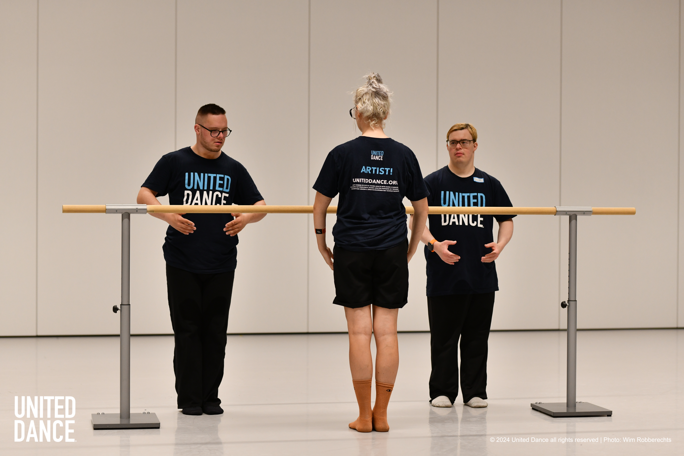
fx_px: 1615
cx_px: 342
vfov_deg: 16.1
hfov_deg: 23.9
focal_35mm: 85
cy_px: 228
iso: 1000
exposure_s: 1/400
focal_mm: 85
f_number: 2.5
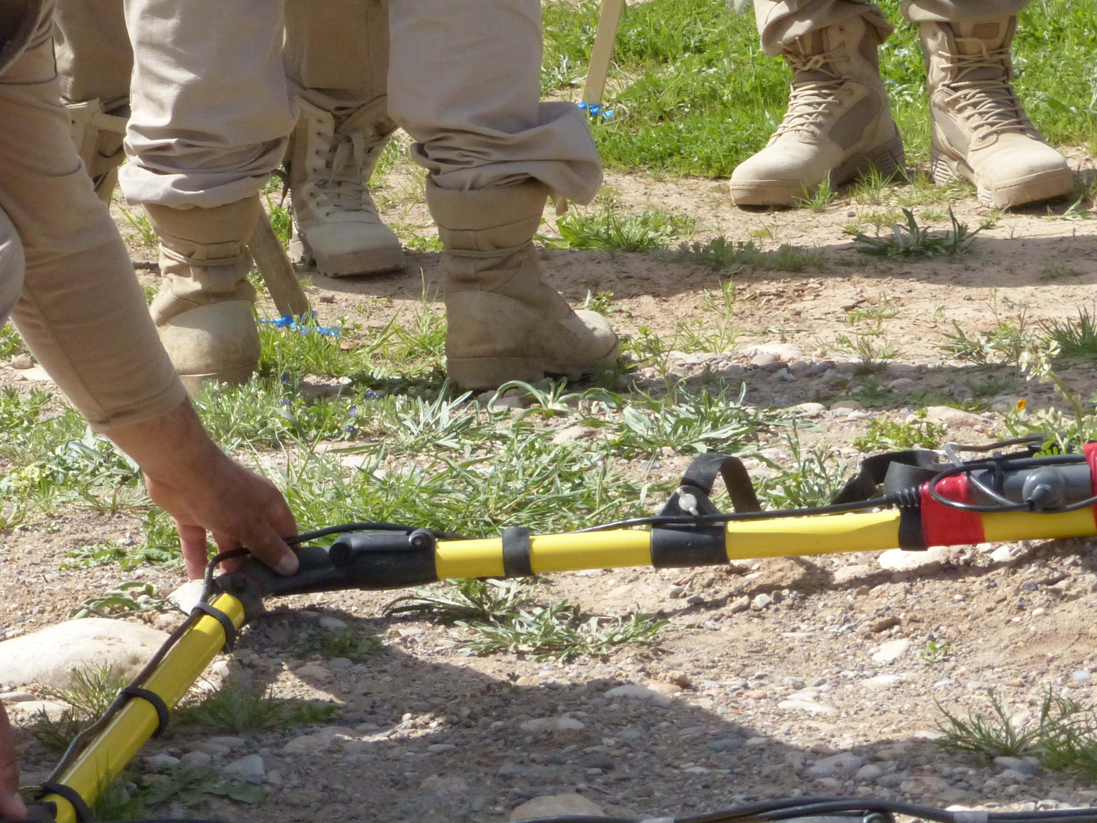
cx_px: 357
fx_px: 6053
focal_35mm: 191
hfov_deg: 10.3
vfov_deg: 7.8
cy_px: 258
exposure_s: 1/1600
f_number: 5.6
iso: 400
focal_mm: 21.8
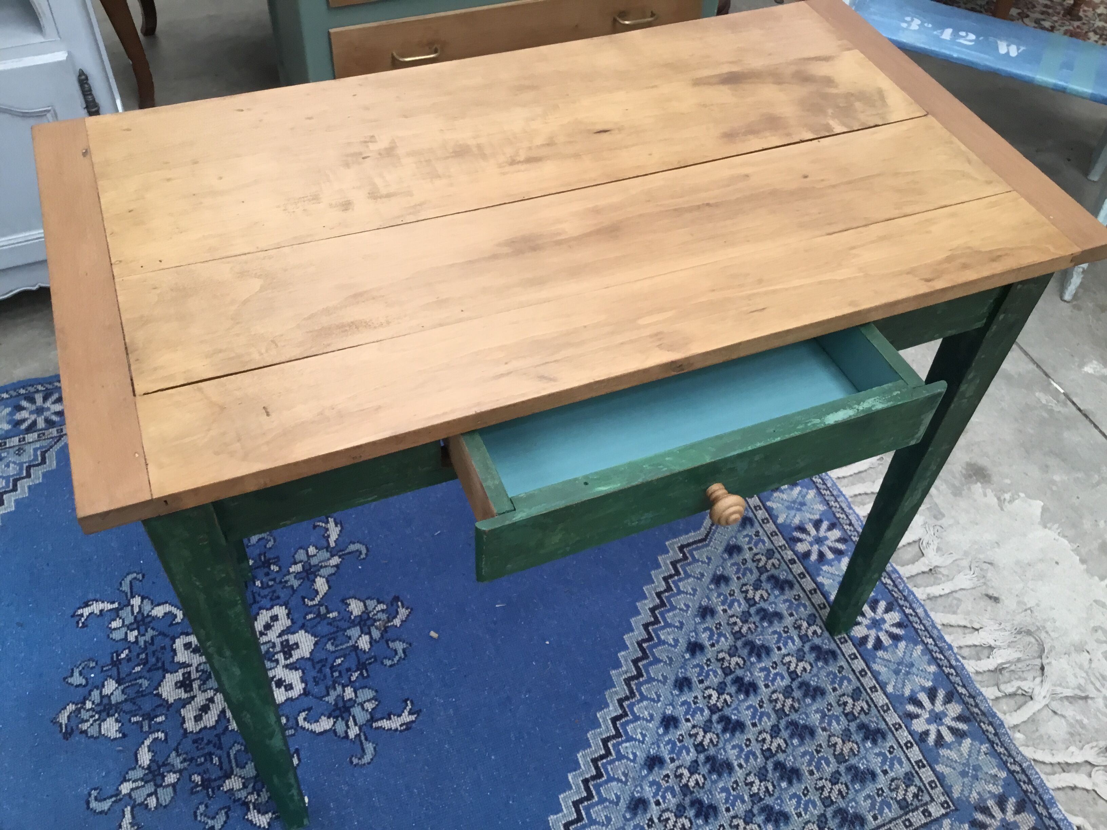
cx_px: 554
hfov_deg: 58.4
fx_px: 991
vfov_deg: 45.4
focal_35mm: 31
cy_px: 415
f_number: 2.4
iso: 32
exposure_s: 1/33
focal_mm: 3.3
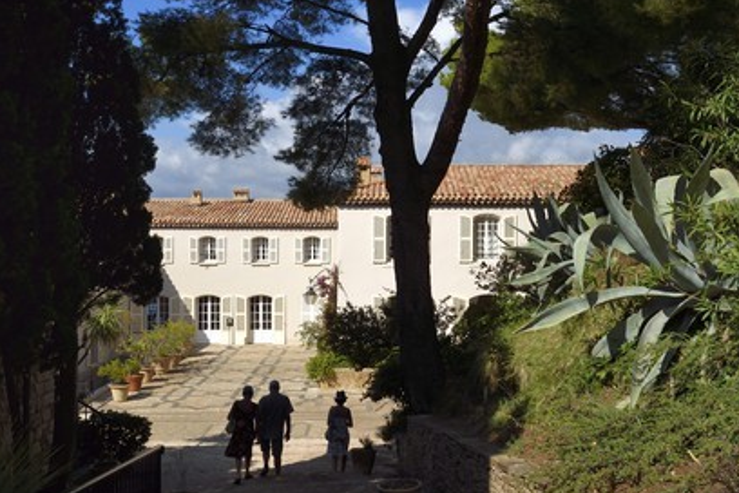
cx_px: 379
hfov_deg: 54.4
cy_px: 248
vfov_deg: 37.9
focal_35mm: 35
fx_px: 718
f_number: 16
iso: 200
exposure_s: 1/250
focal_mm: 34
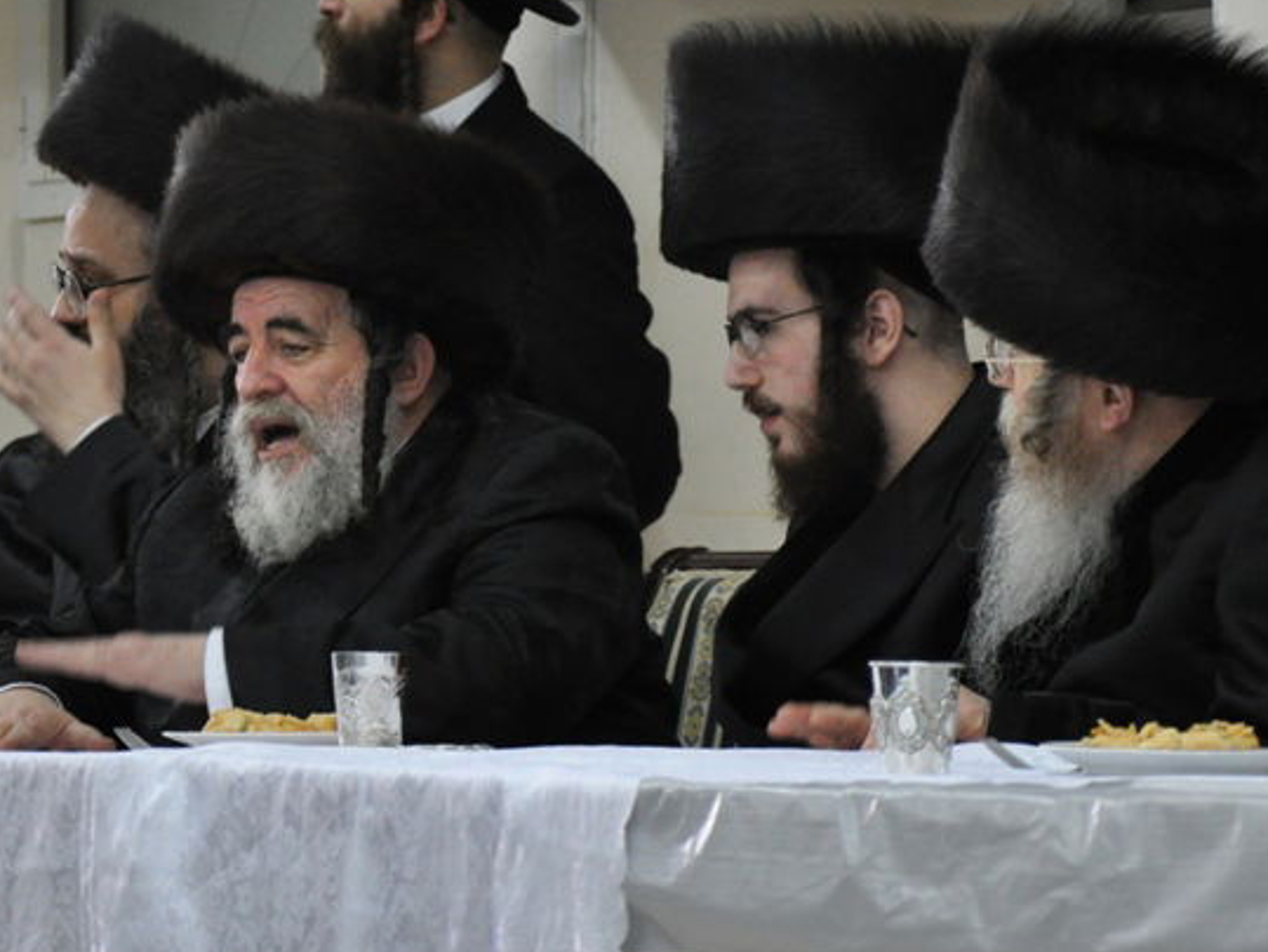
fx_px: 9824
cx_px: 433
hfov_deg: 7.4
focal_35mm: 268
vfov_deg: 5.6
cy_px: 369
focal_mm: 98
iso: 1600
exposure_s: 1/50
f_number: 5.6
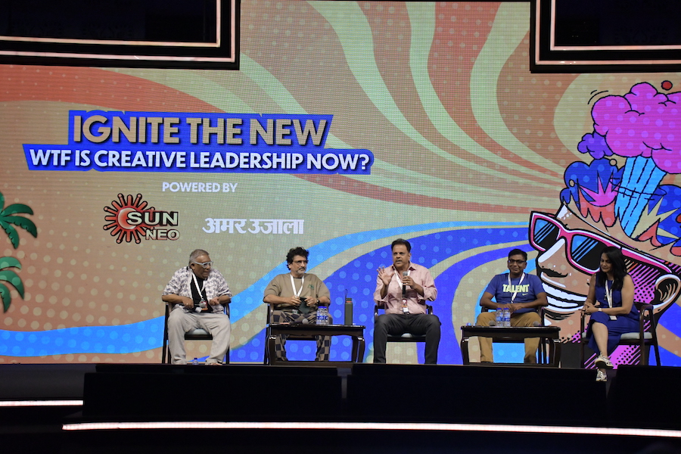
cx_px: 340
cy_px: 227
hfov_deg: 38.9
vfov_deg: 26.5
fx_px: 965
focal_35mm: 51
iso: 4000
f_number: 4.5
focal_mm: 34
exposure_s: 1/800
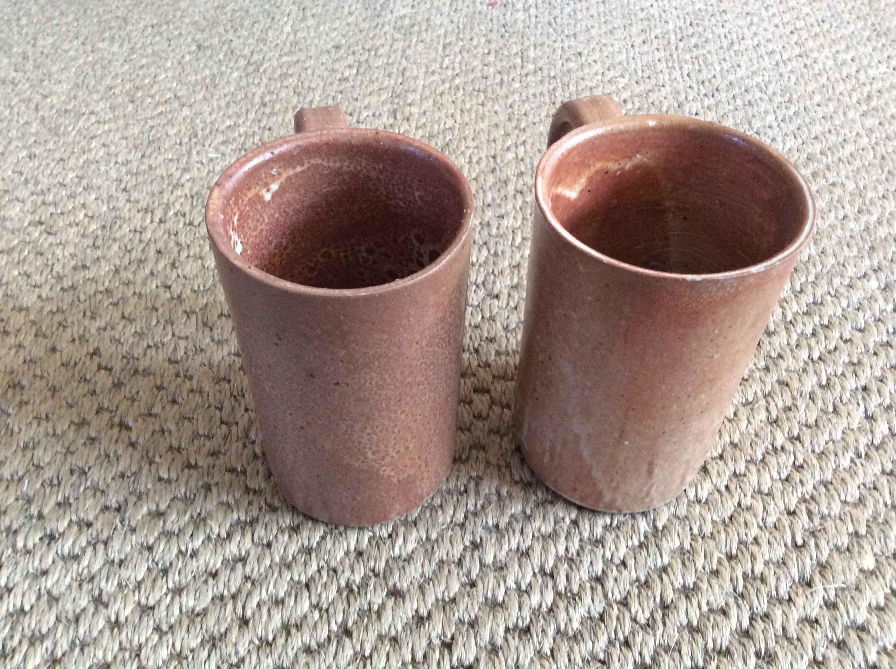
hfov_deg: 56.9
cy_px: 334
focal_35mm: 32
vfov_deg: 44.1
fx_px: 827
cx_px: 448
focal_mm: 3.3
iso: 200
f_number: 2.4
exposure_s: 1/25
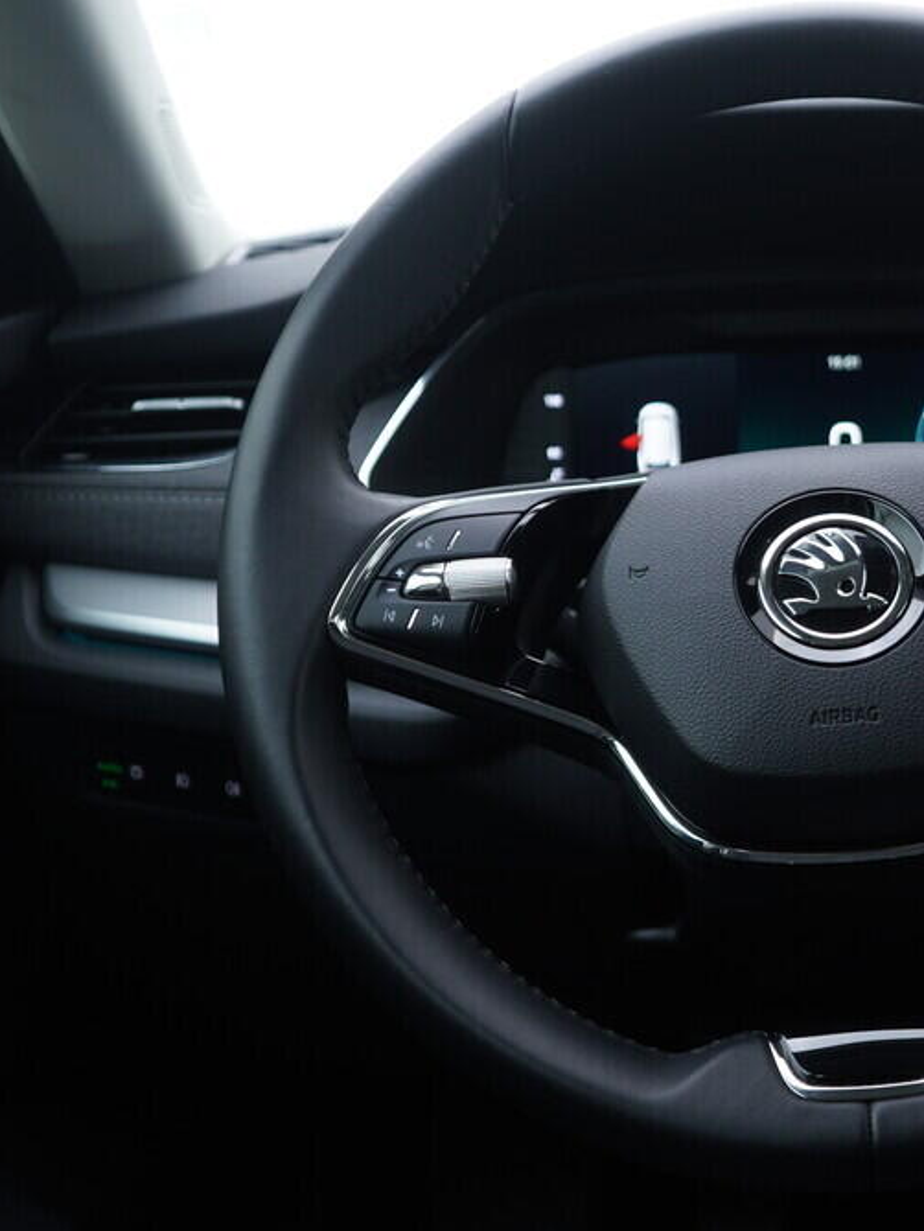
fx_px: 1886
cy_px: 614
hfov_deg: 26.4
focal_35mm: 53
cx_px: 867
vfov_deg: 36.2
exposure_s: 1/40
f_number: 2.8
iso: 160
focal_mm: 24
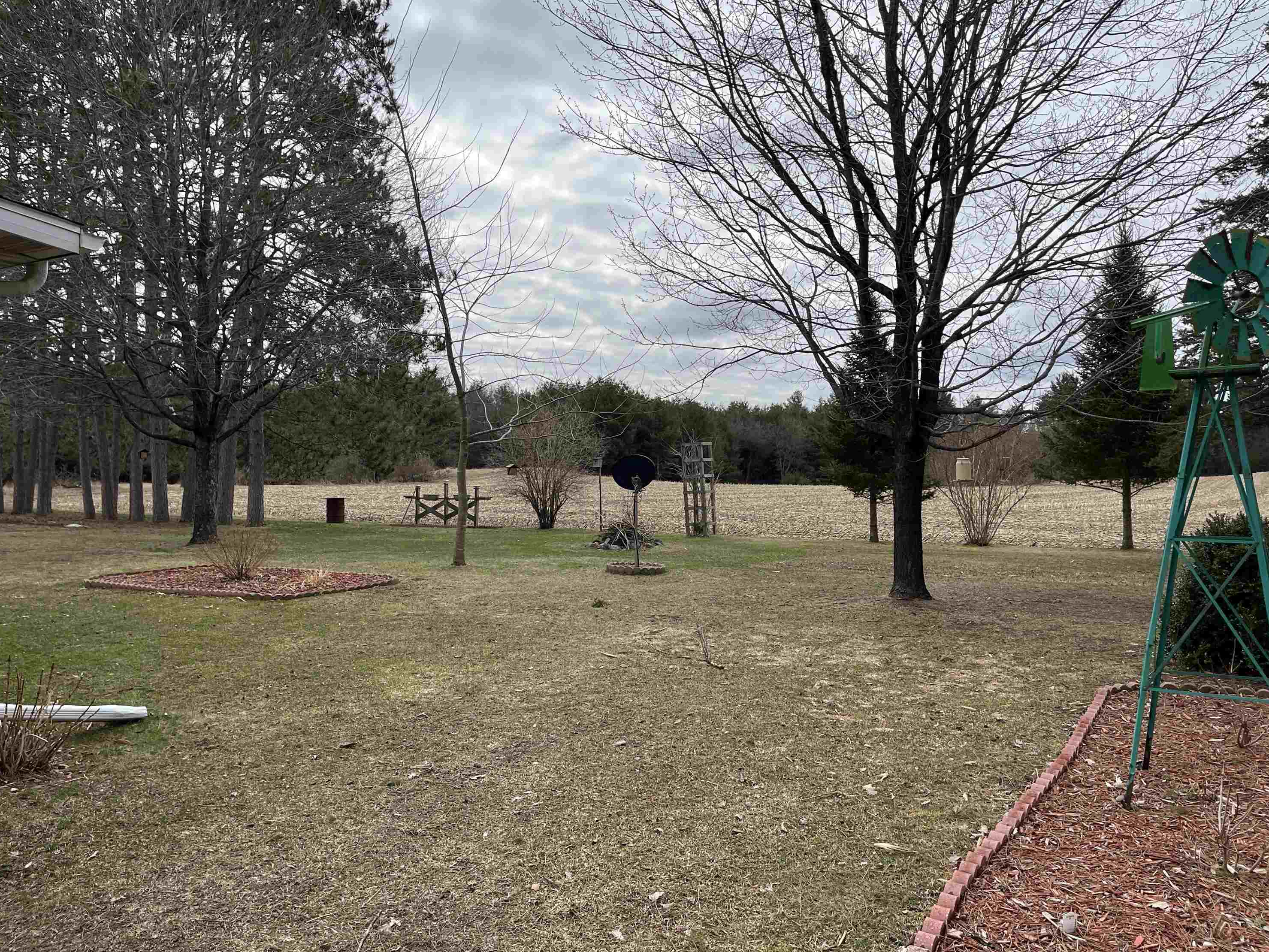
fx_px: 990
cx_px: 634
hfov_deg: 65.3
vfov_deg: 51.4
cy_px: 466
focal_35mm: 27
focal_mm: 5.1
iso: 50
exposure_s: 1/4310
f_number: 1.6
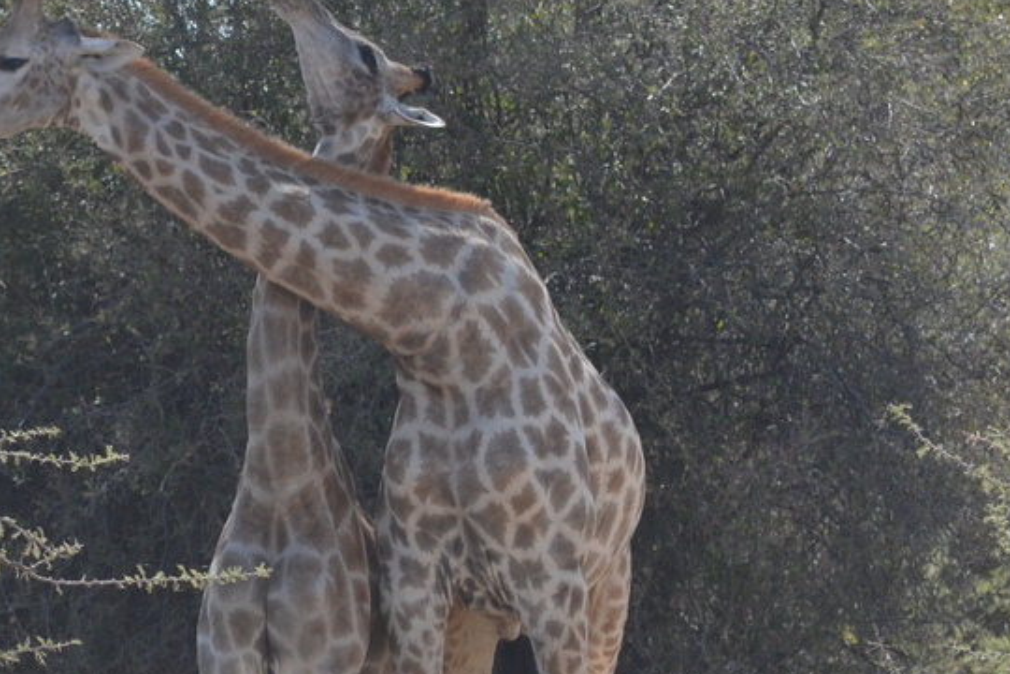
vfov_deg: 1.6
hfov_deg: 2.4
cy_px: 371
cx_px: 193
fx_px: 23873
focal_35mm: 851
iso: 200
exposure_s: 1/640
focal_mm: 240
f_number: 6.3
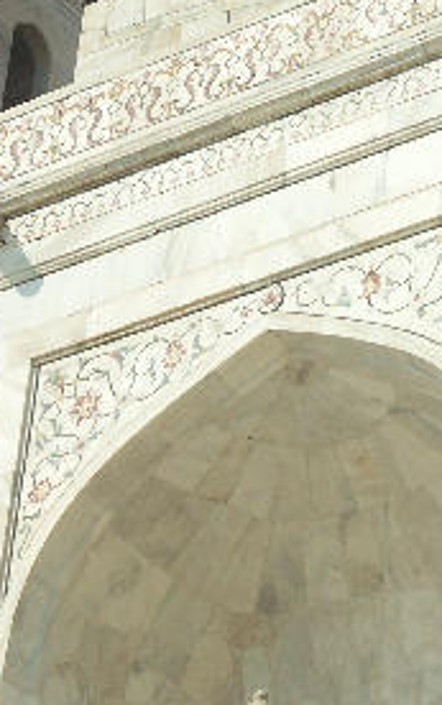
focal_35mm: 219
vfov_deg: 9.6
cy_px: 276
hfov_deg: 6.0
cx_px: 397
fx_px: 4212
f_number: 8
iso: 100
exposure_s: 1/500
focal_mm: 26.45
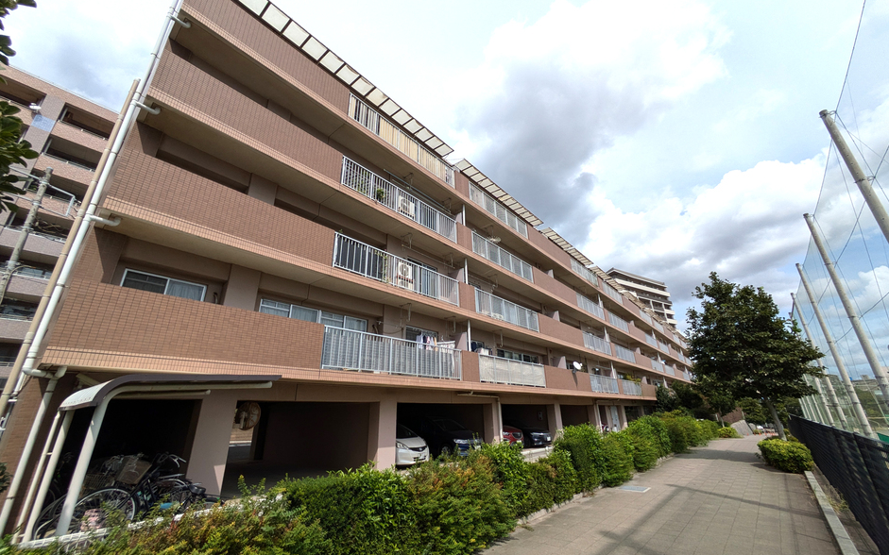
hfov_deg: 101.5
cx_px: 446
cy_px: 273
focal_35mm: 15
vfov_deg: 74.8
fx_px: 363
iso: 49
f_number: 2.2
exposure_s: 1/2347
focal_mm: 1.83
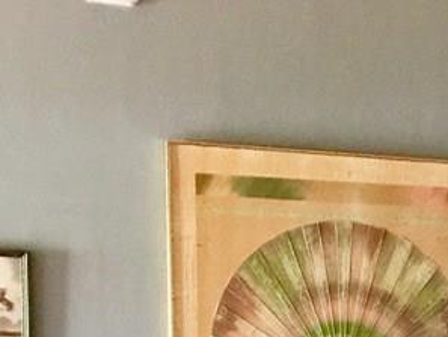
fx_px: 1295
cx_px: 555
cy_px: 556
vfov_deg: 13.6
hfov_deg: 18.5
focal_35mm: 100
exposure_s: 1/4
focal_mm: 4.15
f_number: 2.2
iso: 125
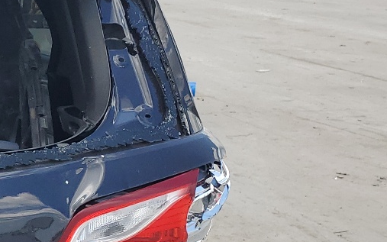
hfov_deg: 20.0
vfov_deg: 14.6
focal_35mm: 87
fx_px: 918
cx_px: -221
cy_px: 271
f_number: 1.5
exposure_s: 1/1111
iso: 50
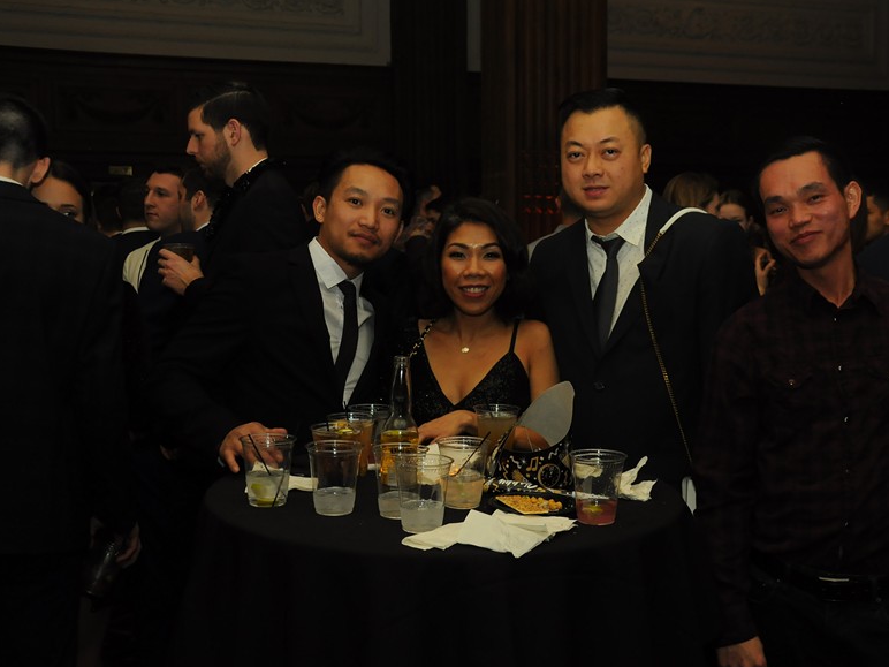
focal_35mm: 47
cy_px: 320
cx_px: 550
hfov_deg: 40.5
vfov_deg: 31.1
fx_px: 1197
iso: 800
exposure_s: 1/60
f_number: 5.6
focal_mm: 25
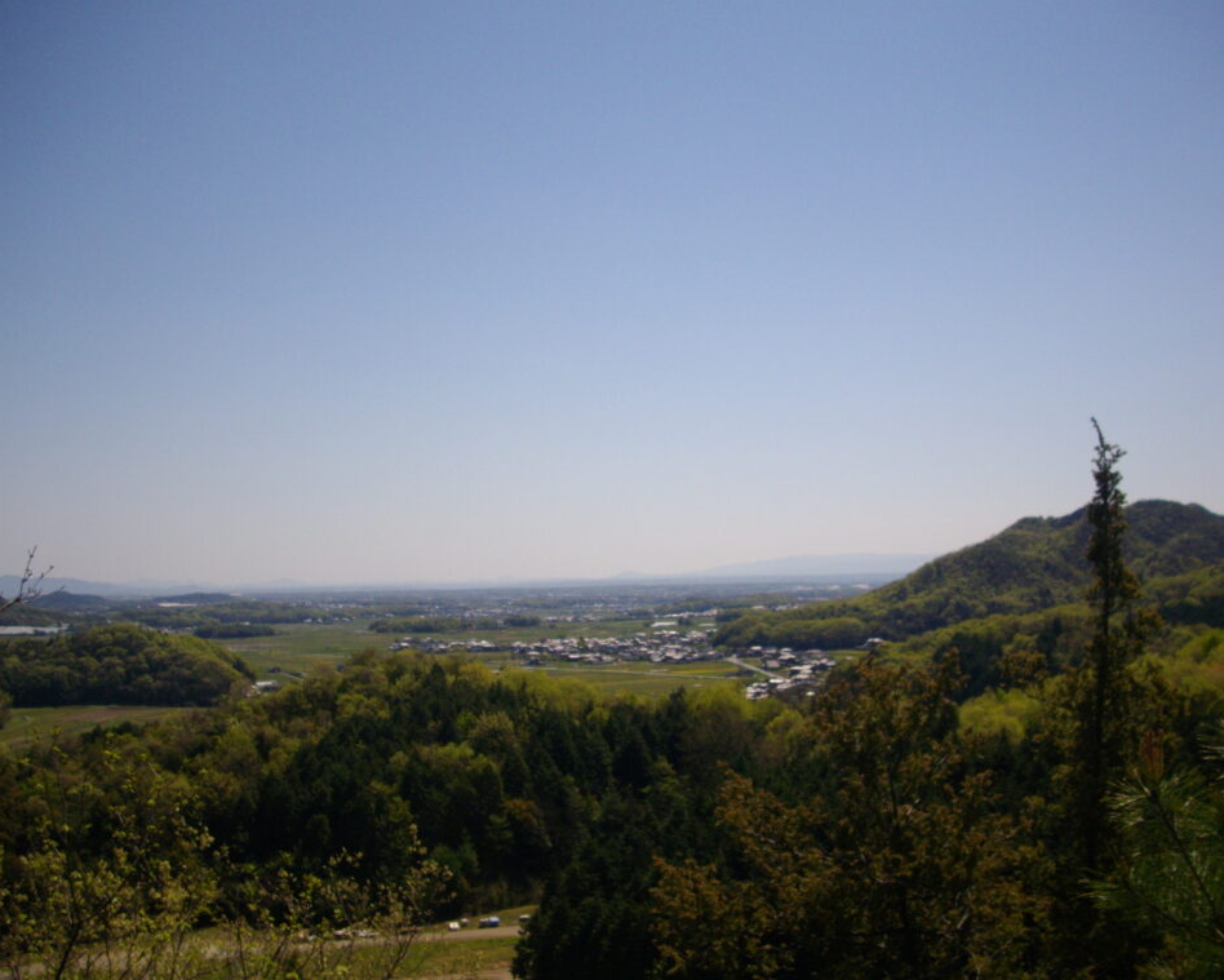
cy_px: 495
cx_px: 643
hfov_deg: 46.8
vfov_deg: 38.2
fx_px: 1413
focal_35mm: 39
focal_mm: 6.2
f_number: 5.6
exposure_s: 1/800
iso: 100
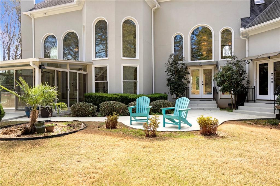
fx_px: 202
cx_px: 140
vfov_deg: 49.5
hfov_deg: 69.4
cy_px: 93
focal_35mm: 26
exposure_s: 1/640
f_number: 7.1
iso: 640
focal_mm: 26
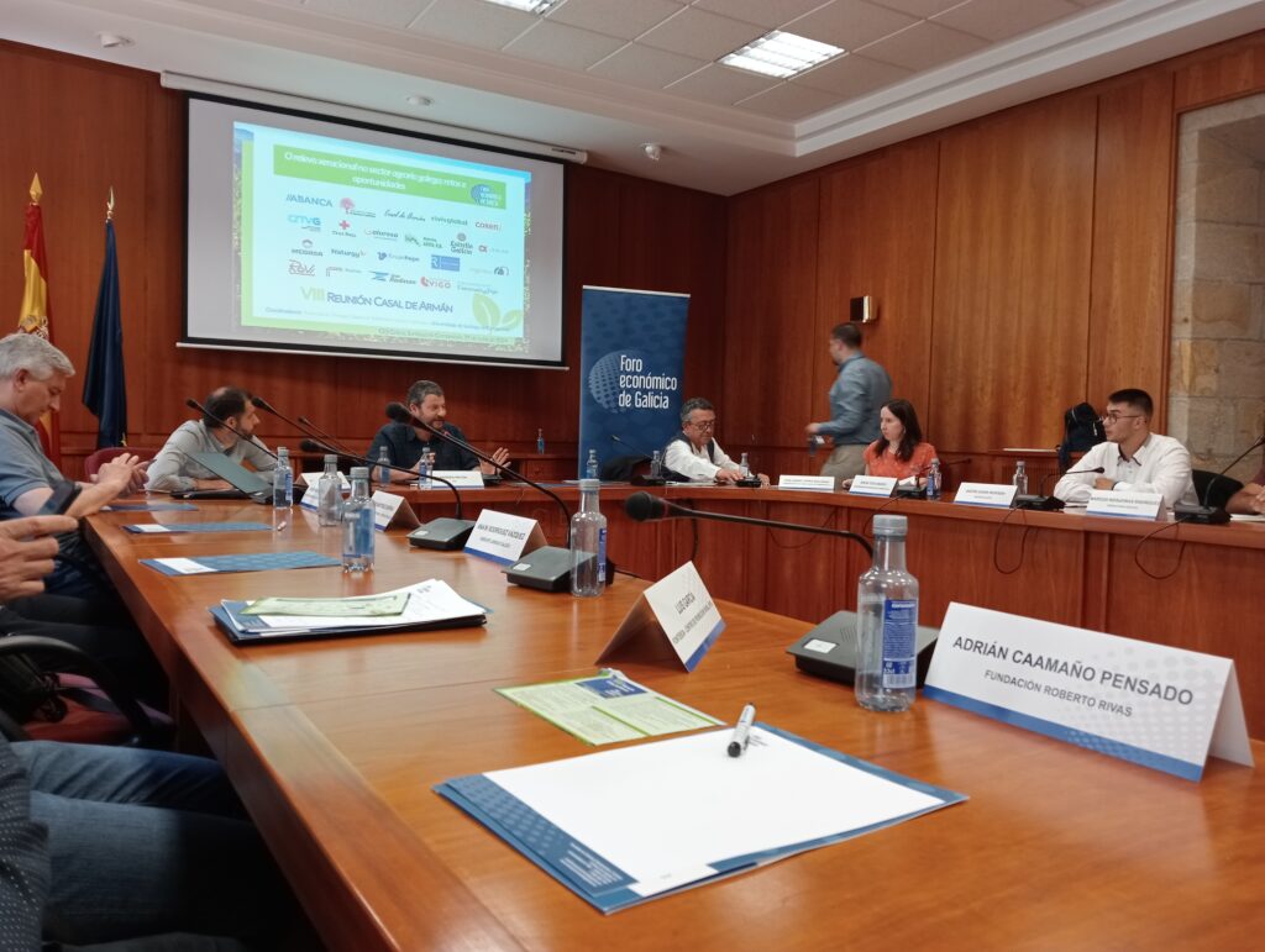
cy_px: 476
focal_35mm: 28
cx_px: 632
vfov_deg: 49.9
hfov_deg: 63.4
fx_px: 1025
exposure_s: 1/33.3
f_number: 1.8
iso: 331
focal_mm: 4.04
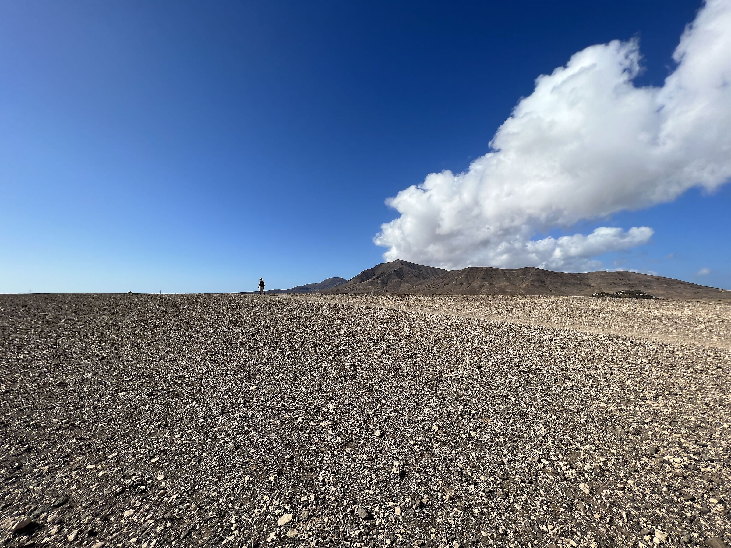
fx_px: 275
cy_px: 274
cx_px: 366
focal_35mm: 13
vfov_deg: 89.9
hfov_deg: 106.2
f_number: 1.8
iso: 32
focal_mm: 1.57
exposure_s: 1/2597
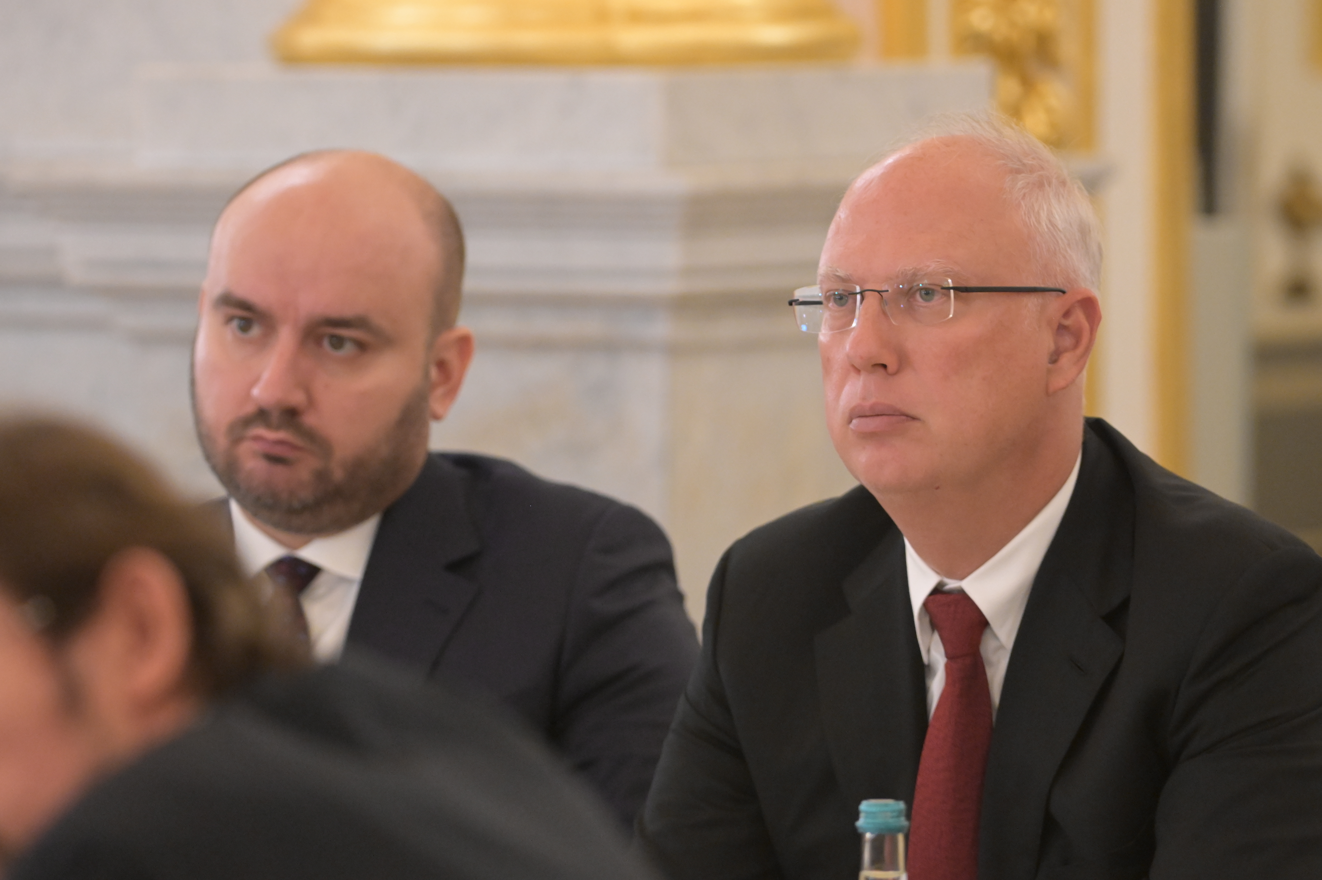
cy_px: 440
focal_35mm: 360
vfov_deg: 3.8
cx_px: 661
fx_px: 13213
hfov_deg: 5.7
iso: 3600
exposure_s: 1/320
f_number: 5
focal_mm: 240
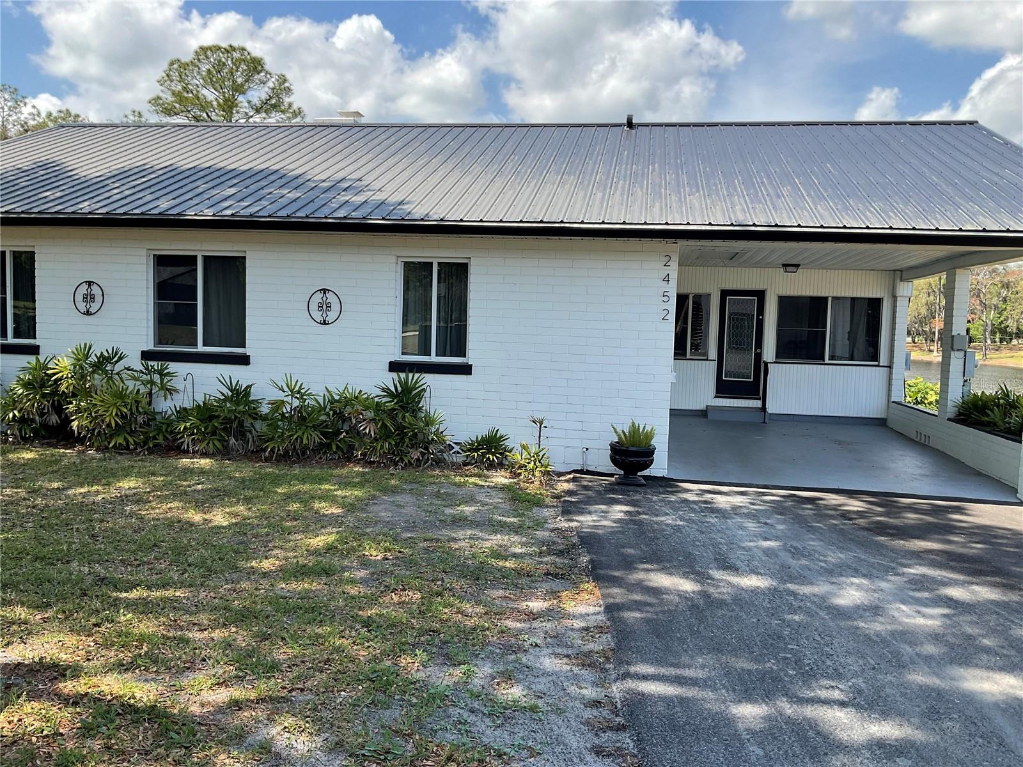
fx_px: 857
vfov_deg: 48.2
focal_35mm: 29
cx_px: 512
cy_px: 384
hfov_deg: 61.7
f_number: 1.8
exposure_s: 1/759
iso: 16
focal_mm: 3
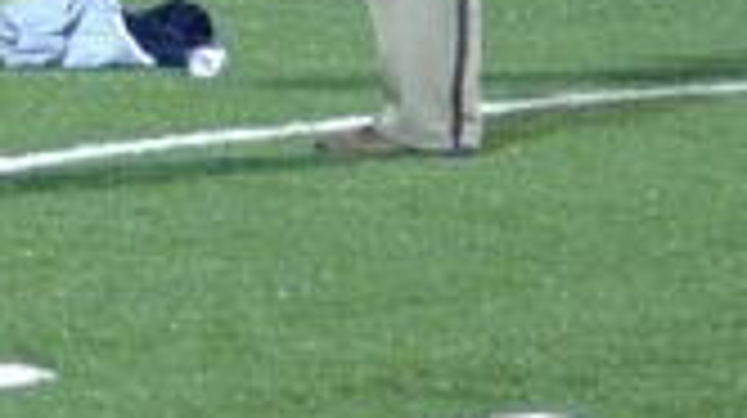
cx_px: -1521
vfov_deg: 2.3
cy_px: -445
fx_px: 10532
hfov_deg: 3.9
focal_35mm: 532
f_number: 2.8
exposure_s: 1/60
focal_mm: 55
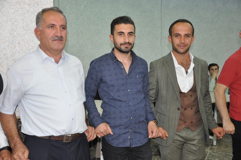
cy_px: 80
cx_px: 120
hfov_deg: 43.6
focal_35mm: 45
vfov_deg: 29.8
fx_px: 301
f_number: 4.5
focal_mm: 30
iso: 1250
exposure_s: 1/60
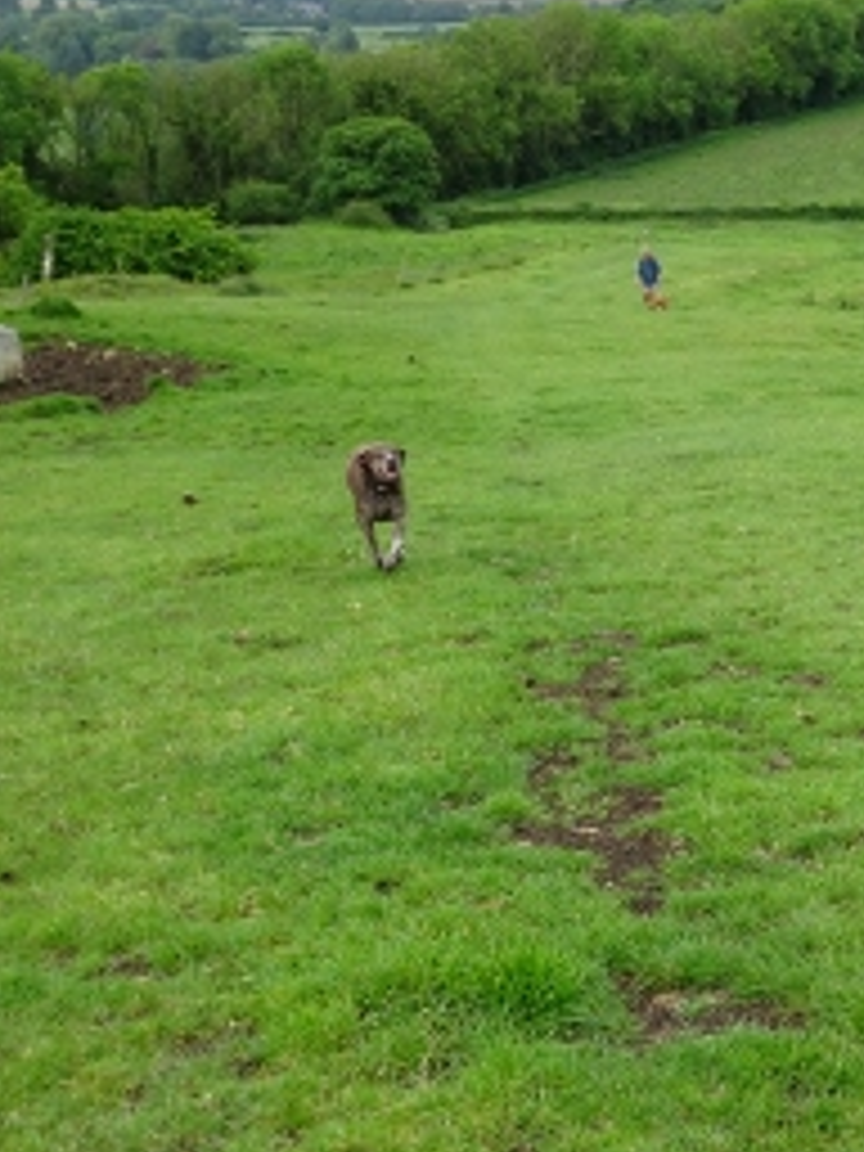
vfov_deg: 29.8
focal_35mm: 65
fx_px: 2163
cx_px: 765
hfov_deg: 22.1
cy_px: 626
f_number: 4
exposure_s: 1/200
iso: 80
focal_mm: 6.37
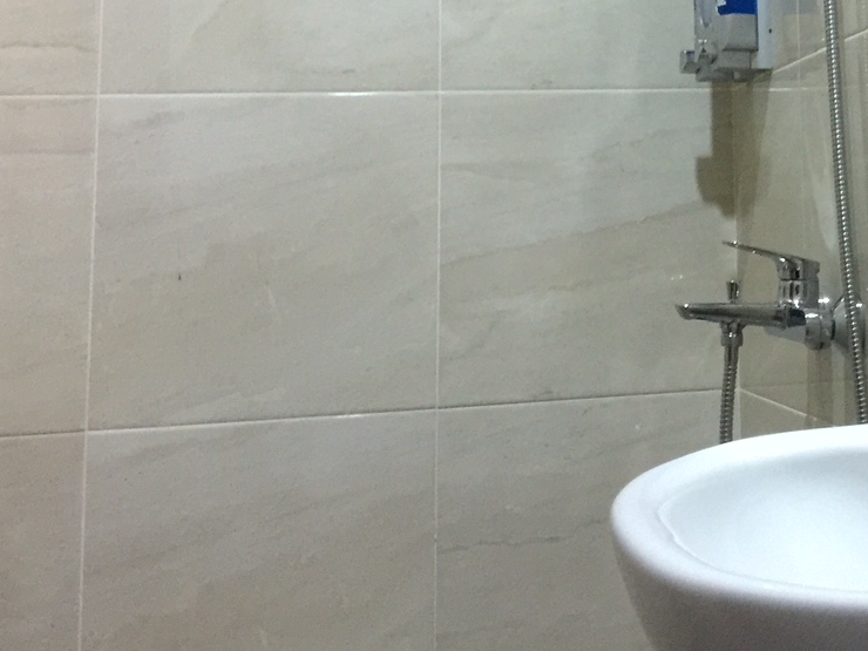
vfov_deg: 22.1
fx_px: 1605
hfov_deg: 28.4
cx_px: 872
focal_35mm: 64
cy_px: 0
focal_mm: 4.15
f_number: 2.2
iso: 160
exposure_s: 1/17
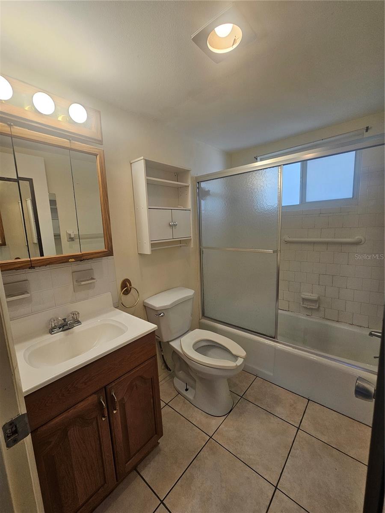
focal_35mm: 13
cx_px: 192
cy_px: 256
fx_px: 193
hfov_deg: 89.9
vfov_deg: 106.2
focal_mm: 2.2
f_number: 2.2
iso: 80
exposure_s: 1/60
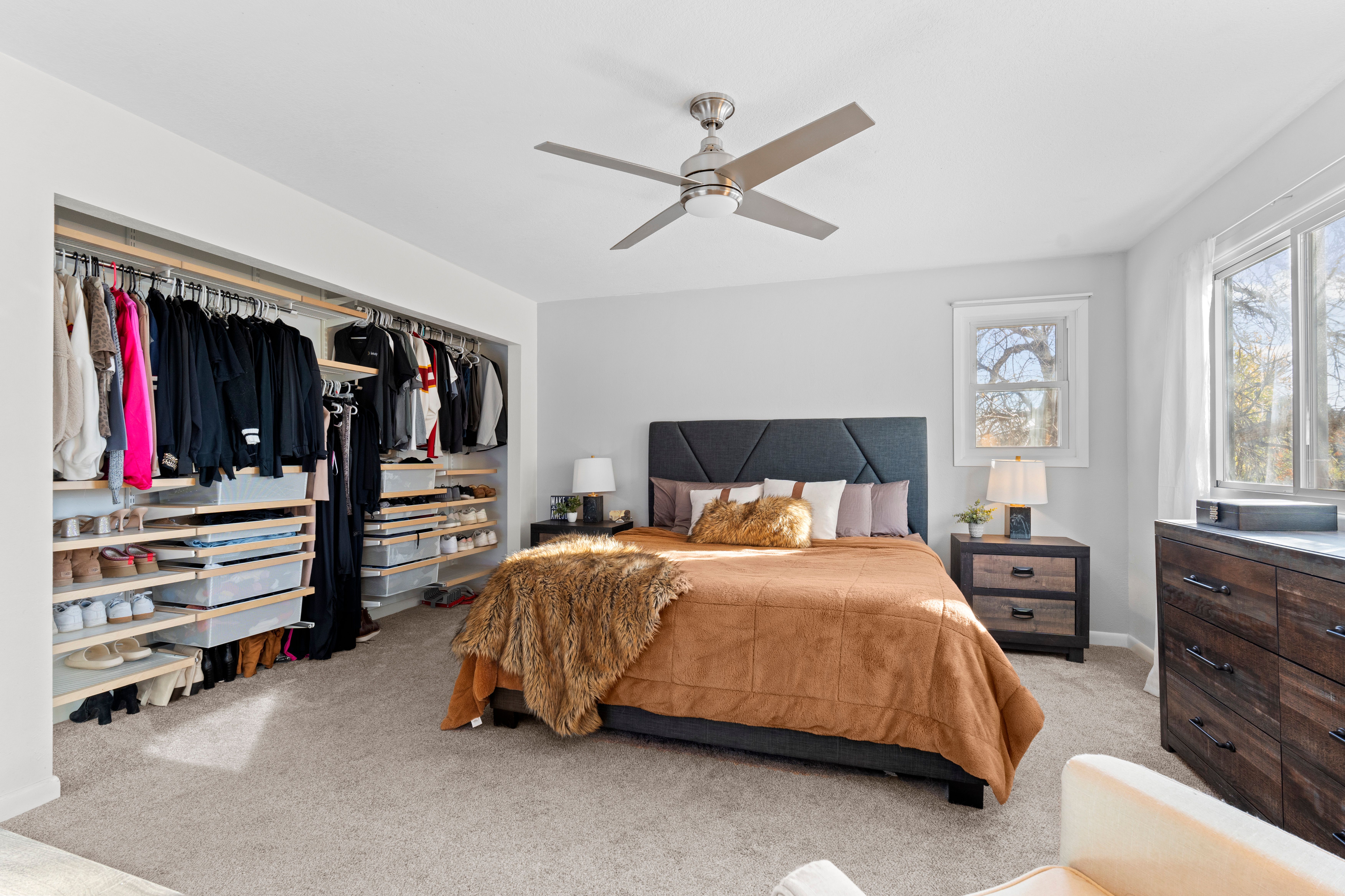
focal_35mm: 16
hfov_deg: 96.7
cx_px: 672
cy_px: 448
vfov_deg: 73.7
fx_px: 598
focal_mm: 16
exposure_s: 1/5
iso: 640
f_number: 8
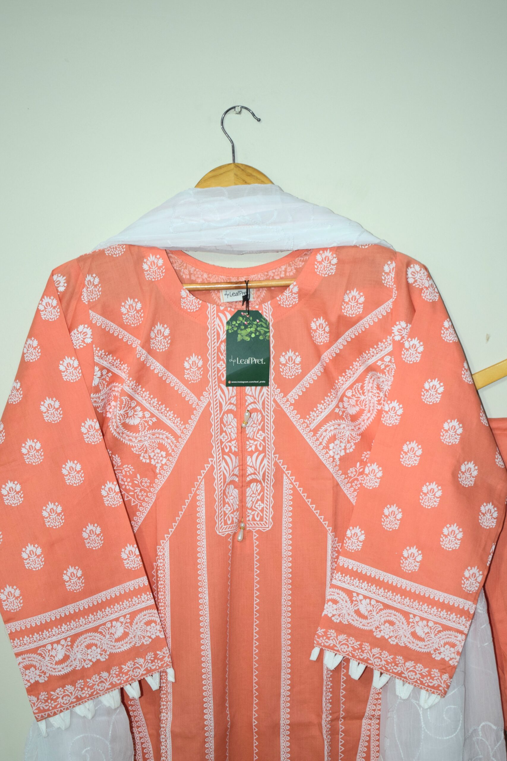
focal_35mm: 60
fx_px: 1267
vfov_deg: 33.4
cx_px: 254
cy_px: 380
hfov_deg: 22.6
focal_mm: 40
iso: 800
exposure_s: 1/80
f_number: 4.8
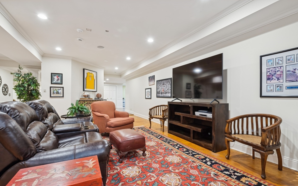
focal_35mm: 16
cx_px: 147
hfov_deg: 97.8
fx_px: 130
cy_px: 103
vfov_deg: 71.0
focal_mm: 15
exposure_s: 1/4
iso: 200
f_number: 9.5
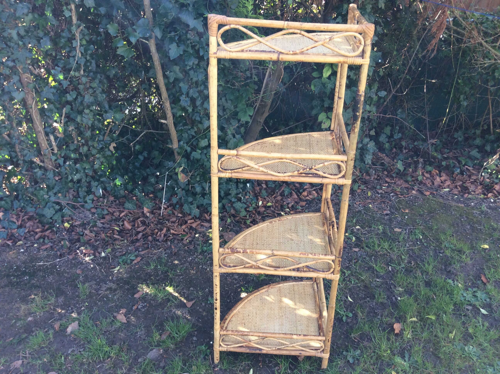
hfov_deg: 56.9
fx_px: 462
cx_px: 250
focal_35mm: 32
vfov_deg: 44.1
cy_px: 187
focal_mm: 3.3
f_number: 2.4
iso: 40
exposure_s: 1/100
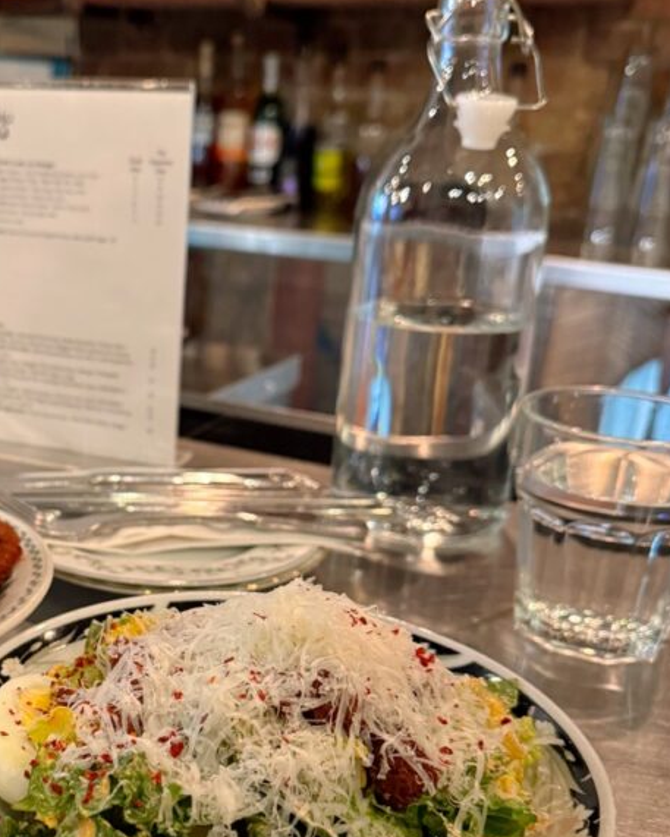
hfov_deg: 34.4
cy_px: 501
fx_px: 1041
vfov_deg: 43.6
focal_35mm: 42
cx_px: 113
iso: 800
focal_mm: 6.76
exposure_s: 1/40
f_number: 1.78
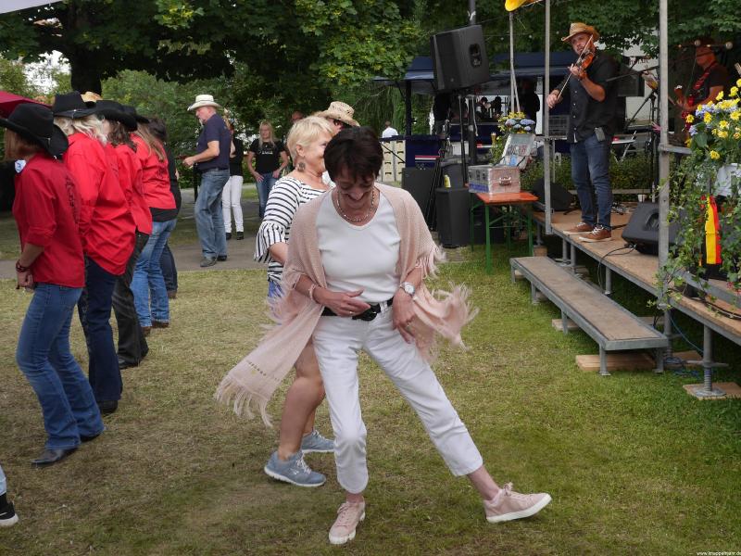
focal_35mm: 34
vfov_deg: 41.8
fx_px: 728
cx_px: 370
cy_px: 278
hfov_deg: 54.0
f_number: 5
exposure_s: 1/160
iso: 200
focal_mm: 17
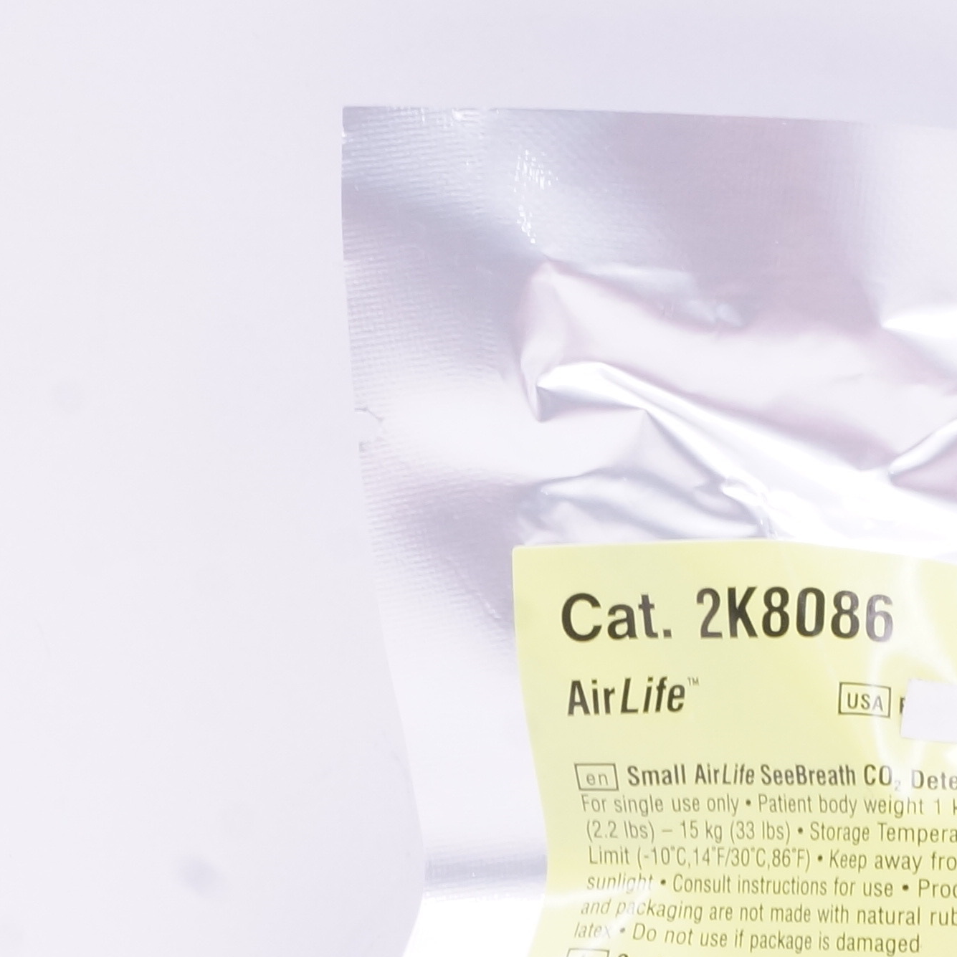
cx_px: 1014
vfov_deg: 9.7
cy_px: 999
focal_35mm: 178
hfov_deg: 9.7
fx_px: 5567
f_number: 16
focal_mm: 38
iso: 800
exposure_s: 1/15
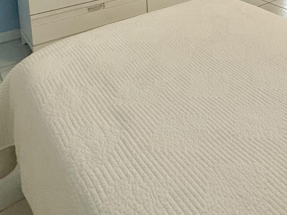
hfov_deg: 40.5
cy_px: -71
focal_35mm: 39
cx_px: 301
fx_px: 323
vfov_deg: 29.1
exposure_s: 1/120
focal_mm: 2.22
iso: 320
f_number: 2.2
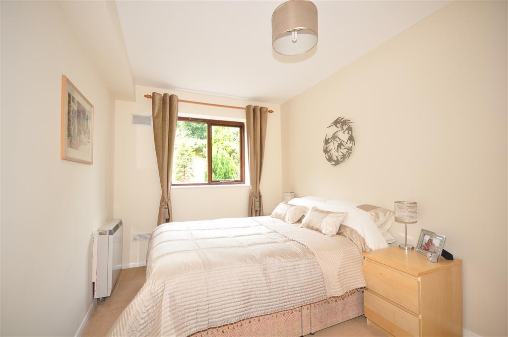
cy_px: 168
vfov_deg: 77.2
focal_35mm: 15
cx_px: 254
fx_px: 211
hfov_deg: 100.5
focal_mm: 10
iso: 200
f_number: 4
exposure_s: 1/25
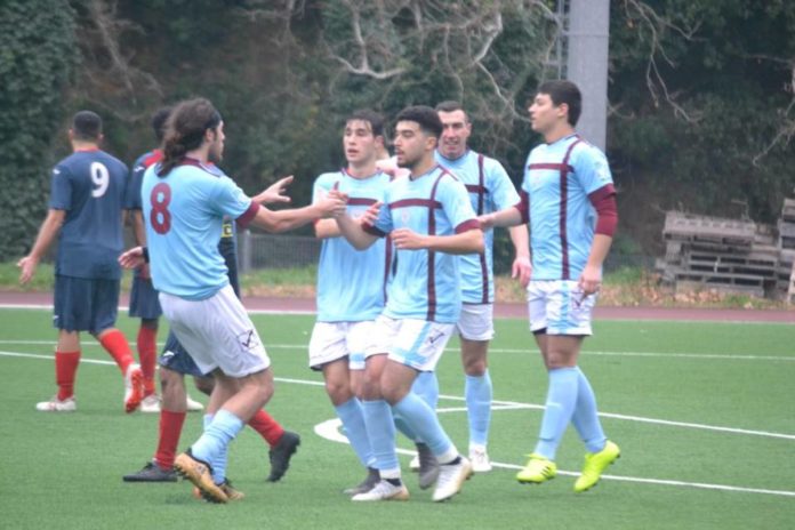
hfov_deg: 6.9
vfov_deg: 4.6
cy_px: 265
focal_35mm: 300
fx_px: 6624
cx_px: 398
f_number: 5.6
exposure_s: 1/250
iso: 3200
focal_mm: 200
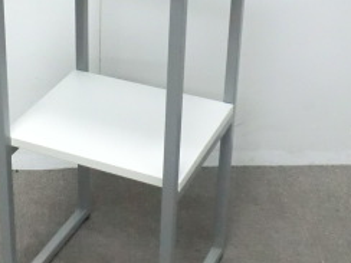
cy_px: 45
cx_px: 69
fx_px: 852
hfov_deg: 23.0
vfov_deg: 17.4
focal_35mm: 84
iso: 800
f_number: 3.5
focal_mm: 5.8
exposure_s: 1/60
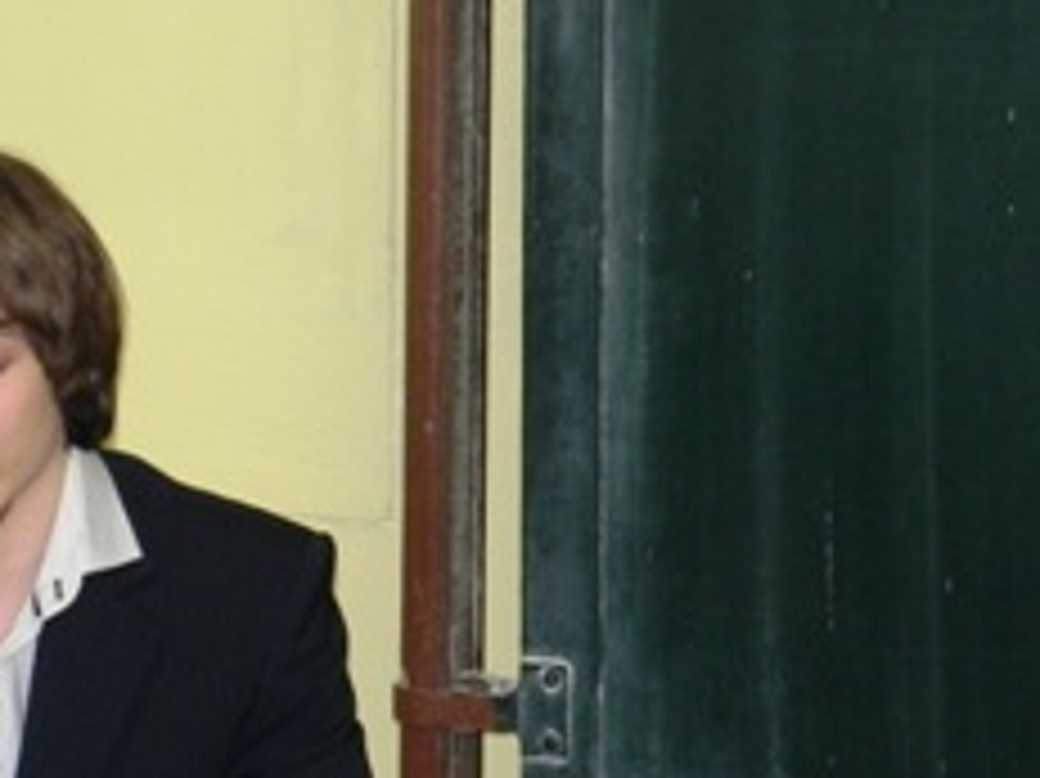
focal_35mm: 204
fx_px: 6126
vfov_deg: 7.3
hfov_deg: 9.7
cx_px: 117
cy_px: 643
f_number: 4
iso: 256
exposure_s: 1/30
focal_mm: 18.8
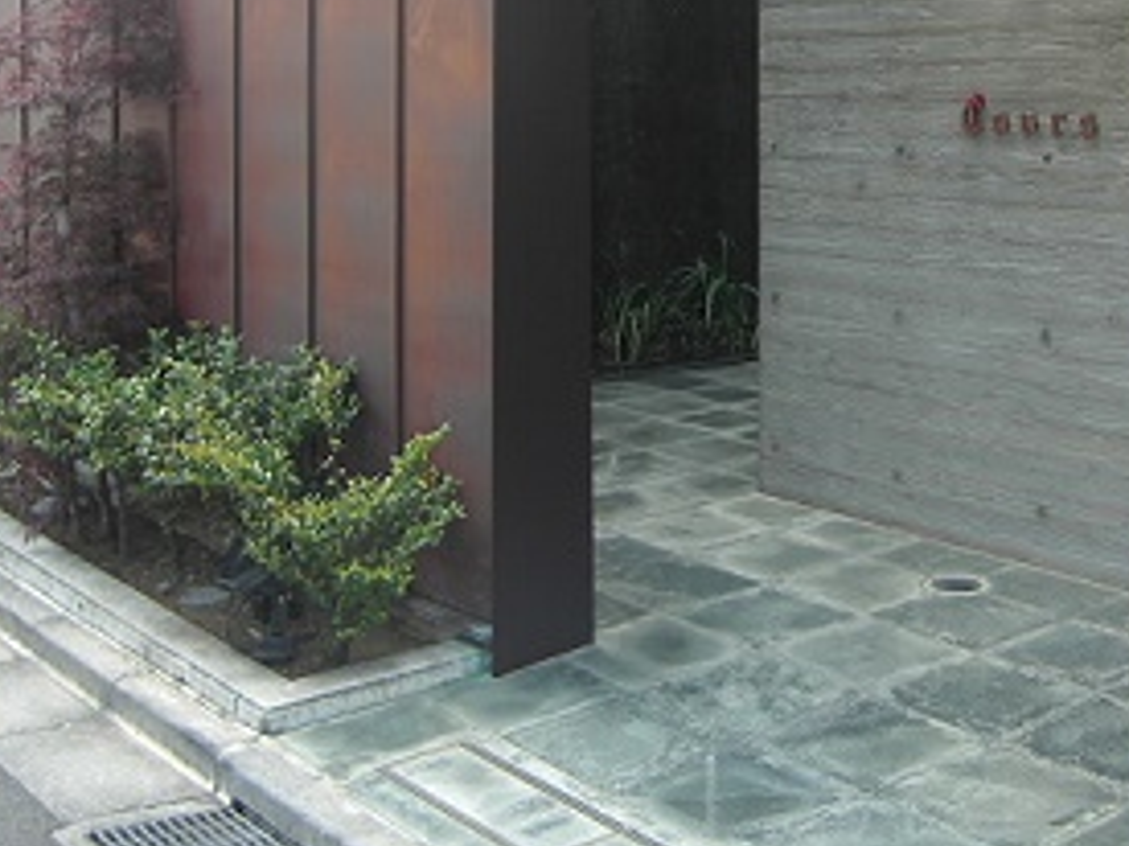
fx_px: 1695
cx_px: 725
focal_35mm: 52
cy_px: 228
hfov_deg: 36.6
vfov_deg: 27.7
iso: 50
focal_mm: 4.9
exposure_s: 1/125
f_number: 2.6
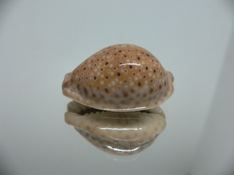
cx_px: 117
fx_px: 237
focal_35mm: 35
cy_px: 88
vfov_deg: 40.7
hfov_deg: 52.6
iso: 200
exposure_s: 1/50
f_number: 2.8
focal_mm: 4.6
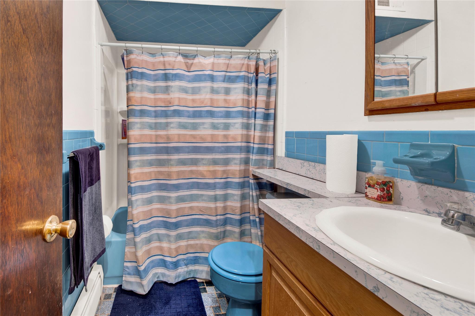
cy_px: 158
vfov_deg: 86.5
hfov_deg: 109.4
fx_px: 168
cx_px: 238
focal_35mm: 13
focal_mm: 8.5
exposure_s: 1.6
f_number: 8
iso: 100
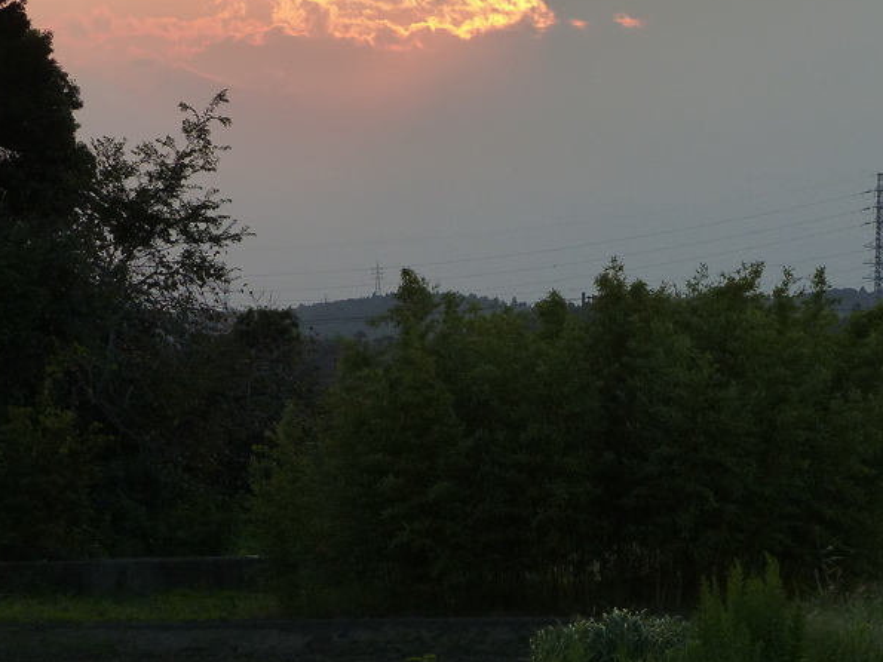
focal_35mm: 241
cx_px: 601
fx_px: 6146
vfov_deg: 6.2
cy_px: 108
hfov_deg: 8.2
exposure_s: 1/800
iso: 160
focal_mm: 25.2
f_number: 3.5
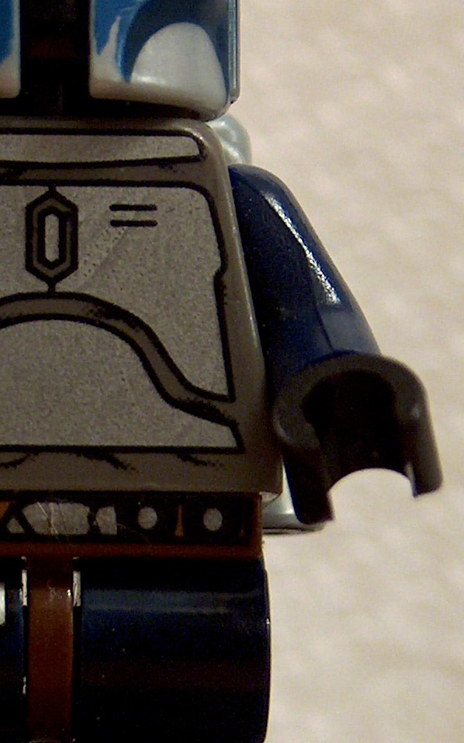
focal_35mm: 176
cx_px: -24
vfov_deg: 11.9
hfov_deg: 7.4
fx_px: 3562
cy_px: 569
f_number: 2.9
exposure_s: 1/2.84
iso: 100
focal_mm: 12.53
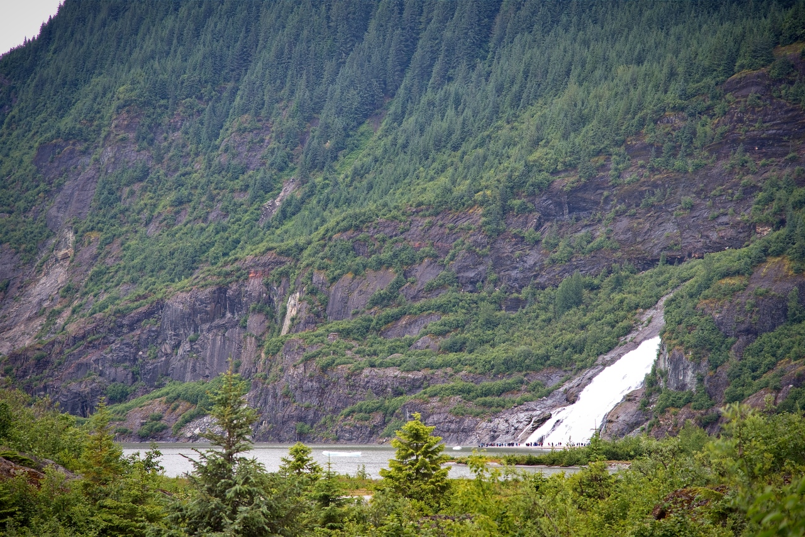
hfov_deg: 17.1
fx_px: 2684
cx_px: 402
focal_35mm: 120
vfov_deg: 11.4
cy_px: 268
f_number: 4
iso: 180
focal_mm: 120
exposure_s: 1/250
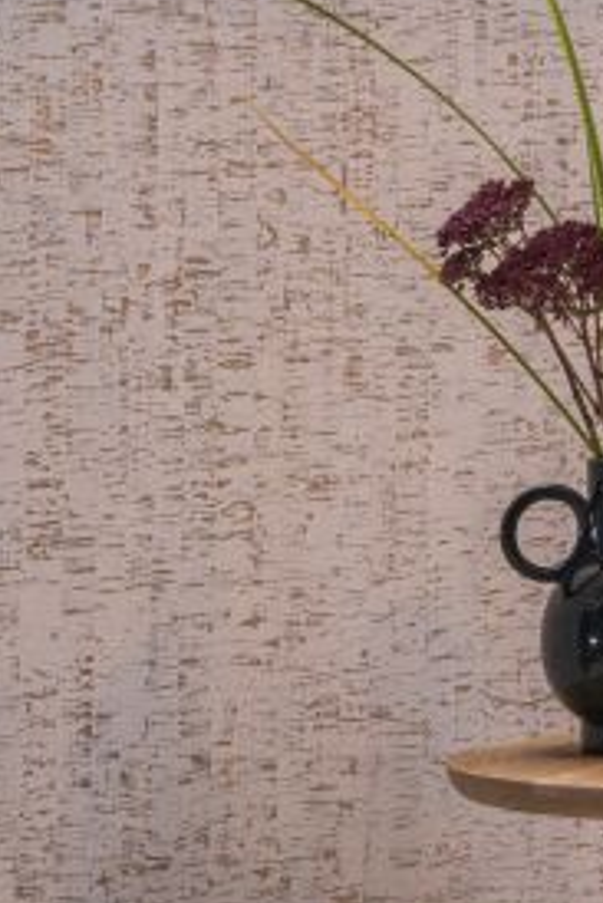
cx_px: 1153
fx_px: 5269
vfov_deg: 9.7
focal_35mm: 210
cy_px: 26
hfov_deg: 6.4
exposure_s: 1.3
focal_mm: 48
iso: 100
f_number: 14
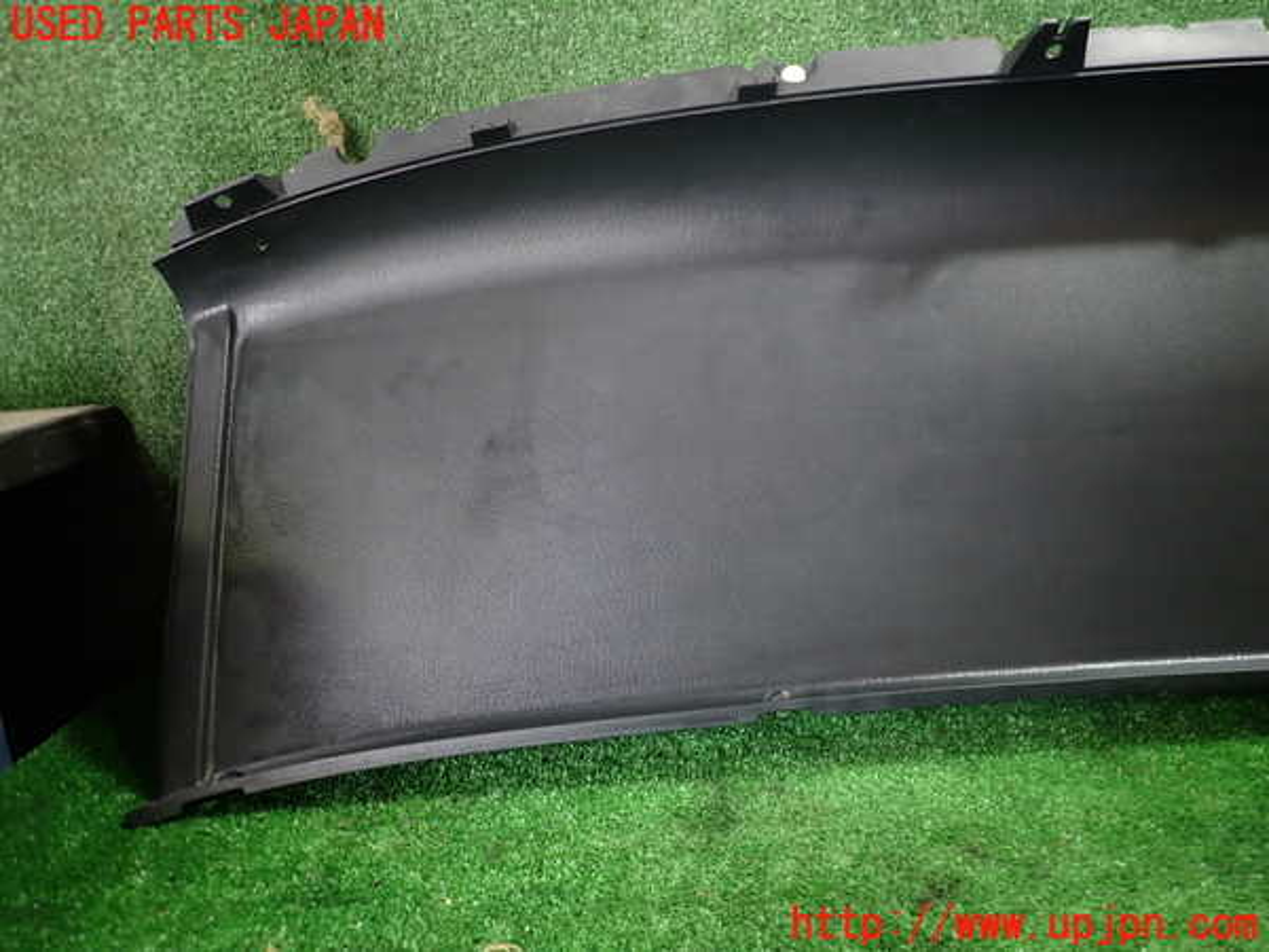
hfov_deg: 69.4
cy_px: 476
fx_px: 916
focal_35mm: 25
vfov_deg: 54.9
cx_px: 634
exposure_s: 1/30
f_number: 2
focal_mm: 4.5
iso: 200
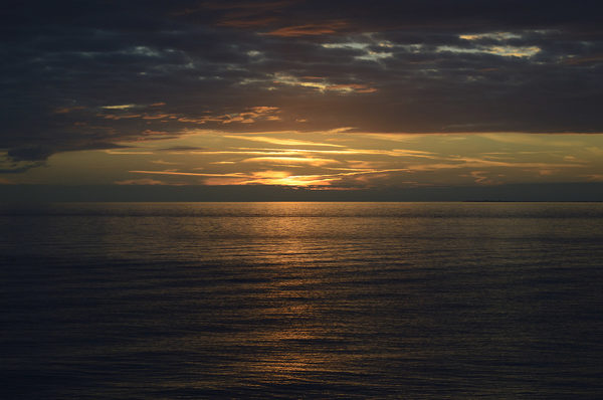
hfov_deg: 19.5
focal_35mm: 105
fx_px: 1756
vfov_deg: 13.0
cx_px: 302
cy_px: 200
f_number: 4
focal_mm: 70
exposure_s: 1/1000
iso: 400
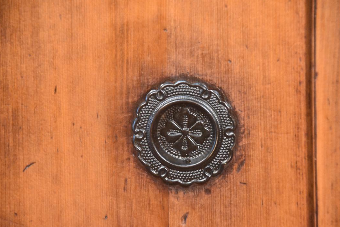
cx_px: 168
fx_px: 3070
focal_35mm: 325
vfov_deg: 4.2
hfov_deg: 6.3
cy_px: 114
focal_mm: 210
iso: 10000
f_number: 6.3
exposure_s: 1/125
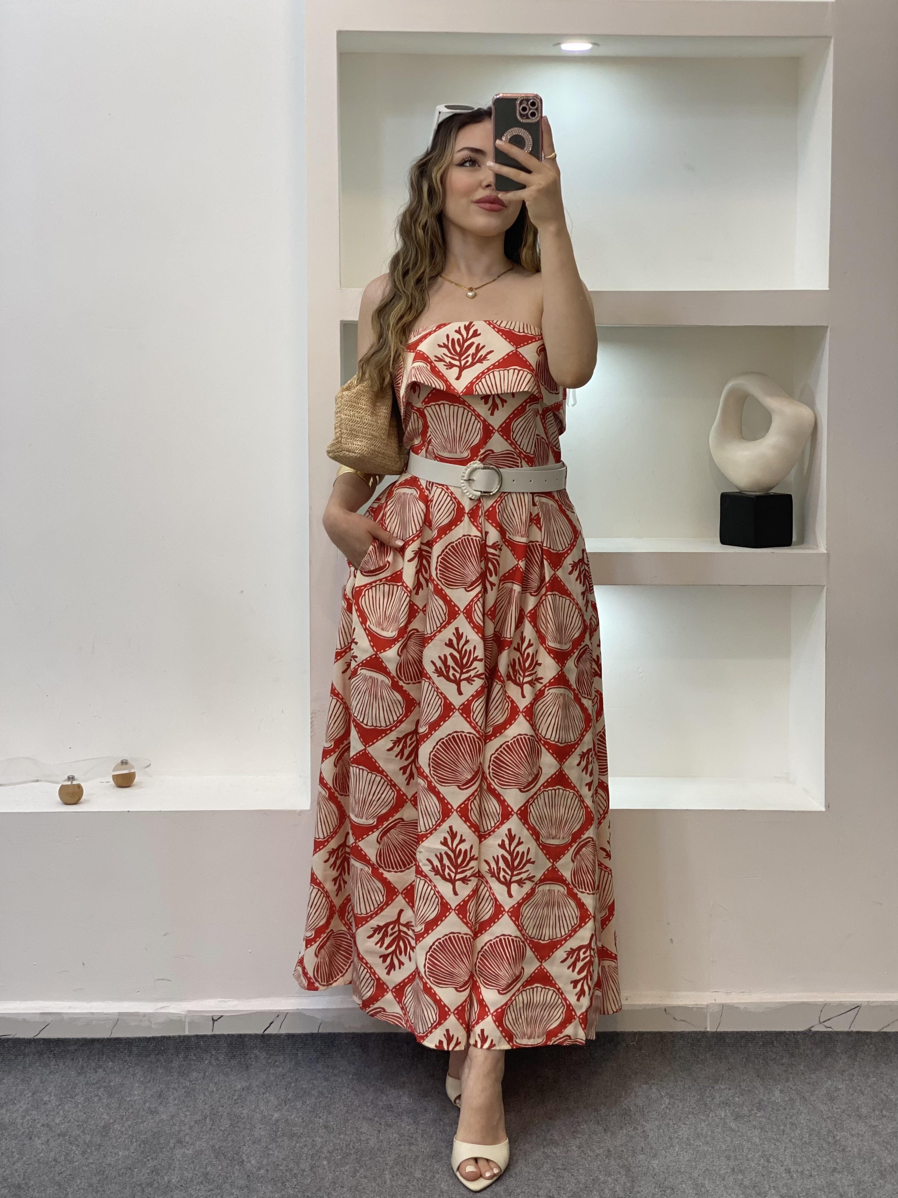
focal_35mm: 52
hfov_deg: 28.0
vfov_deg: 36.8
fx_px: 1799
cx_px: 449
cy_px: 599
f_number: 2
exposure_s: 1/100
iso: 80
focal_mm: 6
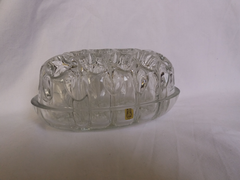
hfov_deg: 63.4
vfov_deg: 49.7
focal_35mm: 28
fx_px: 194
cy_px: 90
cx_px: 120
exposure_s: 1/100
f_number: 1.9
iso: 64
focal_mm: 3.7
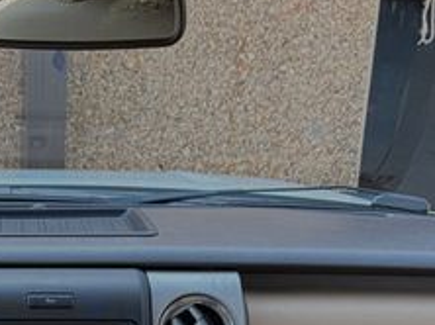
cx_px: 18
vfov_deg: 19.2
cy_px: 303
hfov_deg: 25.0
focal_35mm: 75
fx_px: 941
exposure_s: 1/122
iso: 50
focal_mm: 5.96
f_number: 1.6
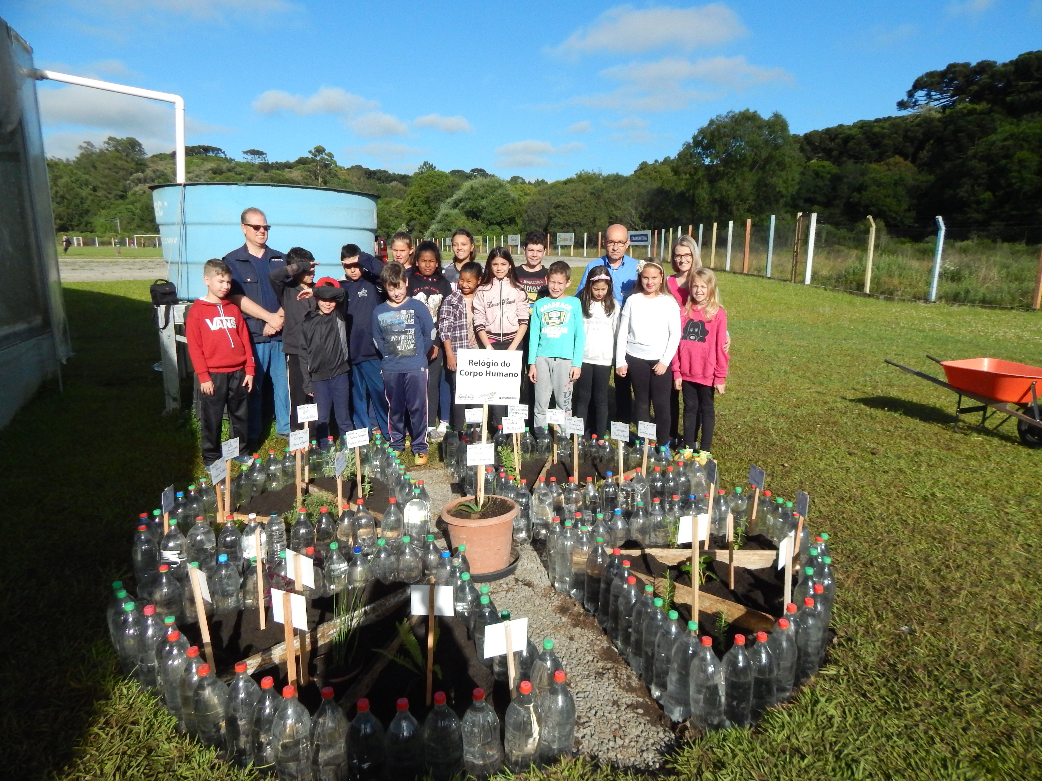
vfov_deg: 58.9
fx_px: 692
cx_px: 521
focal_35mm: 23
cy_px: 390
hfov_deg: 73.9
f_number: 6
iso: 400
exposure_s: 1/1500
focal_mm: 4
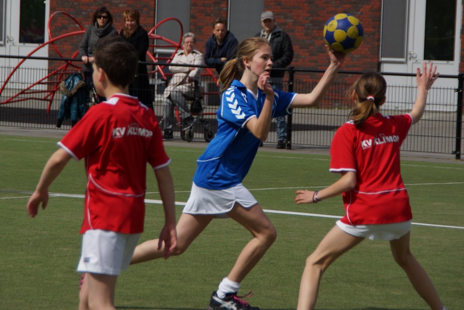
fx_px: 2320
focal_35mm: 180
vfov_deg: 7.6
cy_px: 155
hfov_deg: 11.4
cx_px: 232
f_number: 5.6
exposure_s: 1/2000
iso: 200
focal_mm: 120
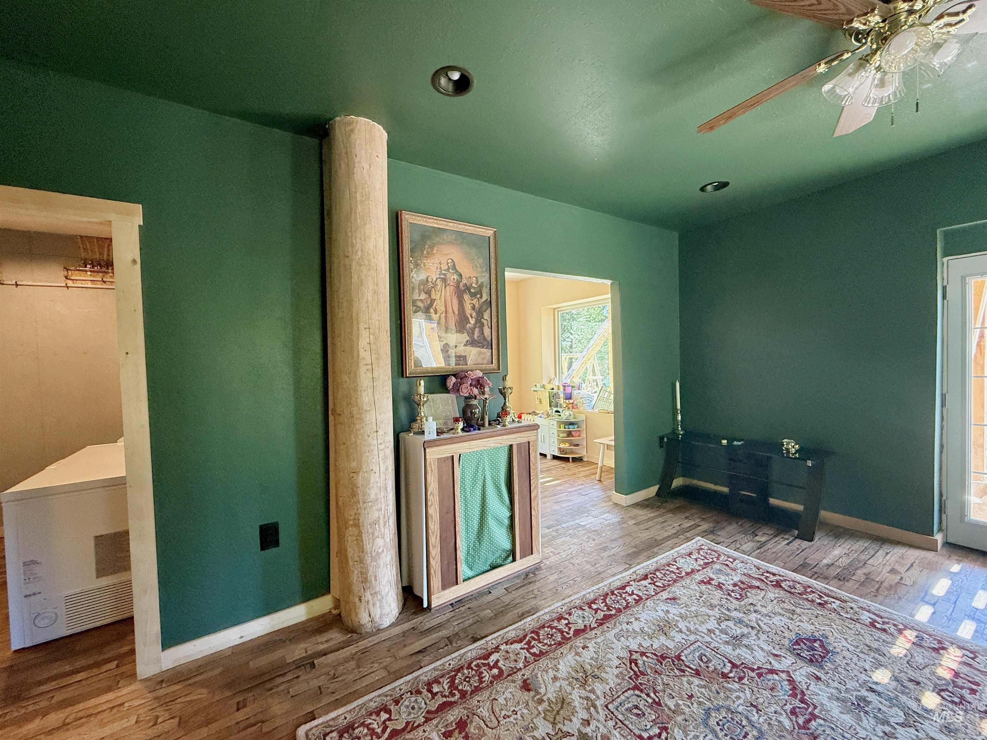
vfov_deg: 85.7
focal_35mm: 14
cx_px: 494
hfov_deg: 102.1
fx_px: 399
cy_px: 370
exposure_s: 1/60
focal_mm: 2.22
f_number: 2.2
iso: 400
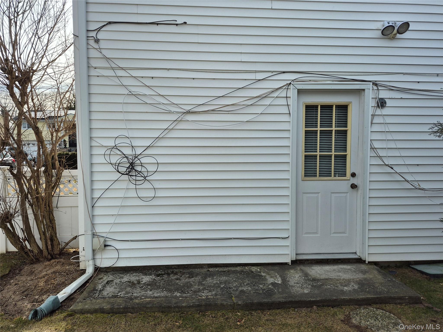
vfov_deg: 58.9
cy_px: 166
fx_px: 294
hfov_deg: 73.9
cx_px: 222
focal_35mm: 23
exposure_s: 1/1944
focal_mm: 5.4
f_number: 1.8
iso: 25
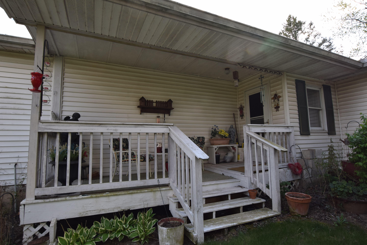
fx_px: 184
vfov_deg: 67.5
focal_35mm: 18
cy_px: 122
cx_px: 184
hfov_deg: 90.0
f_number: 7.1
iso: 400
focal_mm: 12
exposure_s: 1/200
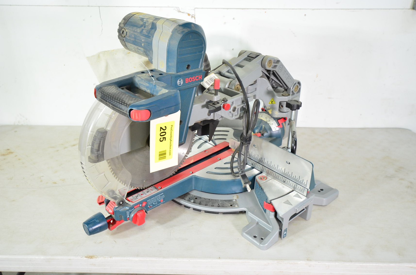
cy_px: 138
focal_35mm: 33
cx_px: 208
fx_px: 381
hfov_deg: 57.3
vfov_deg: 39.8
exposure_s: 1/50
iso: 1000
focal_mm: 22
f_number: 5.6
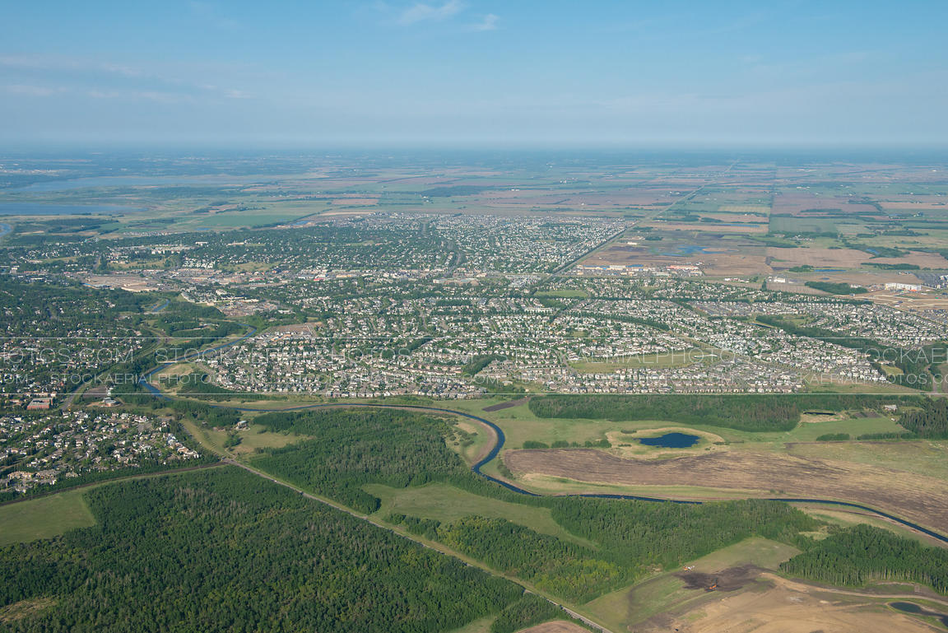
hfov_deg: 50.7
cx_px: 474
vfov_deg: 35.1
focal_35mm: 38
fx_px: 1001
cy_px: 316
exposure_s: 1/800
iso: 800
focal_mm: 38
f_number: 14
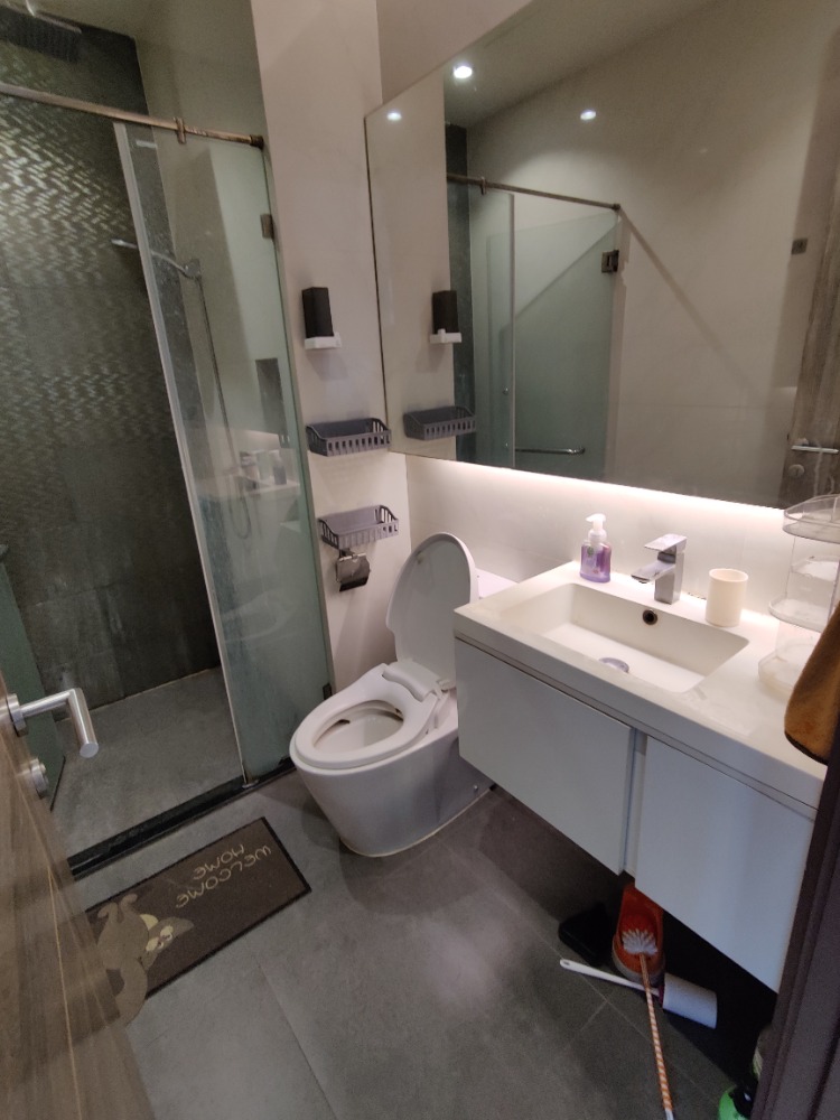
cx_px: 420
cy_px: 560
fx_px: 421
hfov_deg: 89.9
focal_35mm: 13
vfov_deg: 106.2
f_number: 2.2
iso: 160
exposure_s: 1/33
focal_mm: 2.25
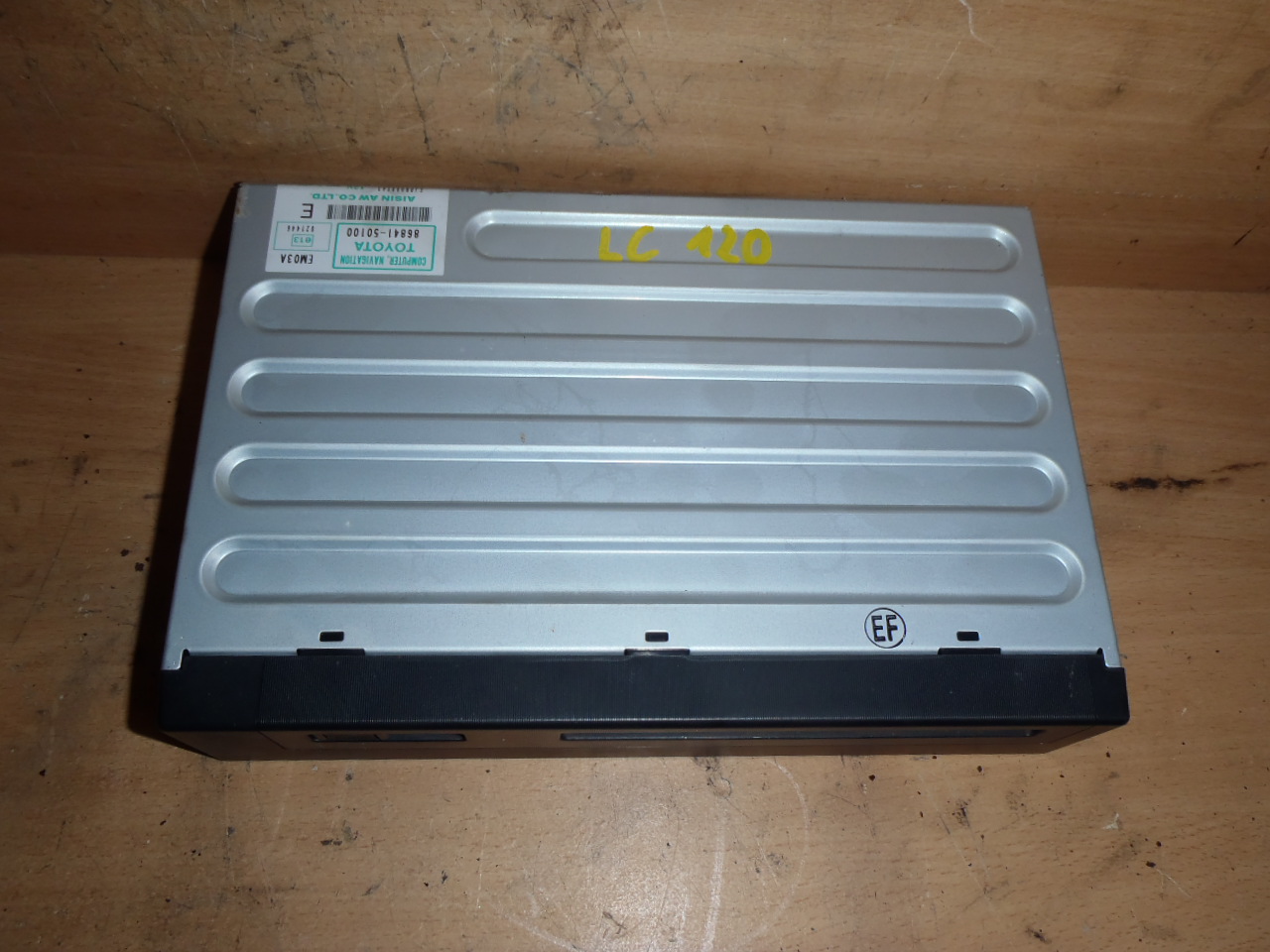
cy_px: 476
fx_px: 1027
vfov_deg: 49.7
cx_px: 635
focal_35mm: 28
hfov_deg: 63.4
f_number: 3.9
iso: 100
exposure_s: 1/30
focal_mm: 5
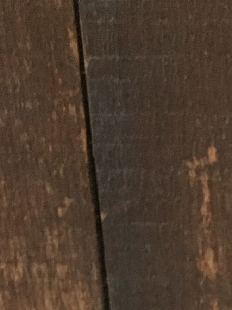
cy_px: 669
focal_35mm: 133
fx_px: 1189
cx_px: 510
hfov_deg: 10.1
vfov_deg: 12.5
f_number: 2.2
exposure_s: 1/33
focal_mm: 4.15
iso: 160
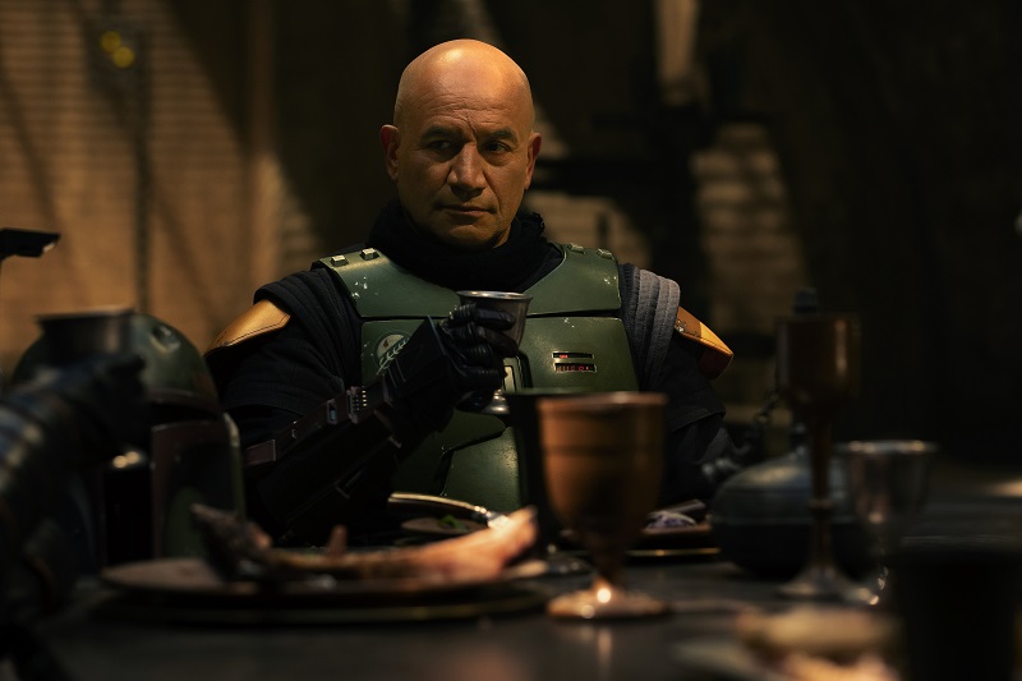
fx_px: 3831
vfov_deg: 10.2
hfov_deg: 15.2
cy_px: 340
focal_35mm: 135
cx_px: 511
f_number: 2.5
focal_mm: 90
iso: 800
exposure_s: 1/60
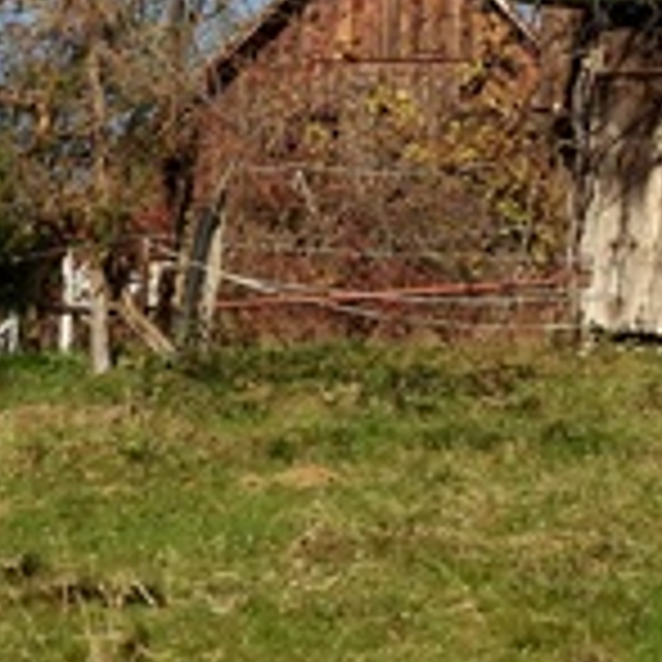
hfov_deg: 7.0
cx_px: 1410
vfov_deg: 7.2
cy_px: -212
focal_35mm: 241
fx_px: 5214
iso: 100
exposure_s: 1/1600
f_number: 3.5
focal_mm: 8.9
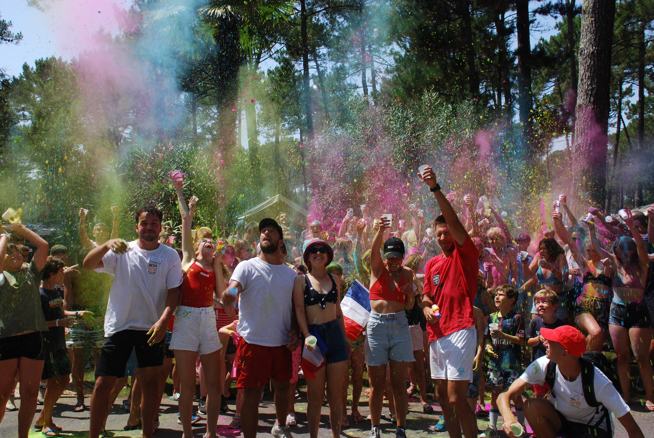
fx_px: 655
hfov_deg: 53.1
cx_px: 327
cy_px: 219
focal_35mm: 36
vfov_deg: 37.0
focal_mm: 24
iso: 200
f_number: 9
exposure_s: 1/160
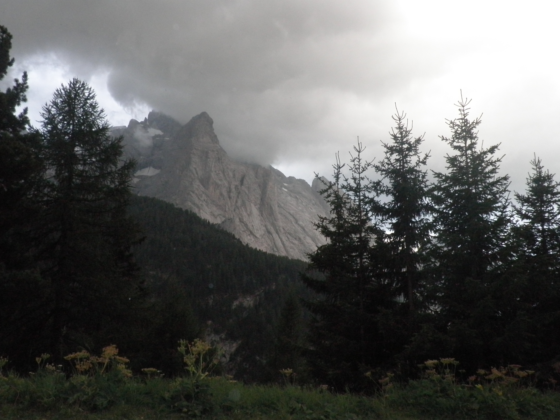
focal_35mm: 32
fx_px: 518
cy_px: 210
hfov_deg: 56.8
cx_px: 280
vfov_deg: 44.2
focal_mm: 5.9
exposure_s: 1/50
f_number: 3.7
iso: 400
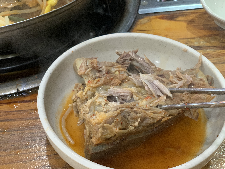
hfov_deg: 36.8
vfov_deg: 28.0
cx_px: 112
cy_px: 84
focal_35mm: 52
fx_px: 338
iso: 400
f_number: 2.4
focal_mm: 6
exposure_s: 1/60
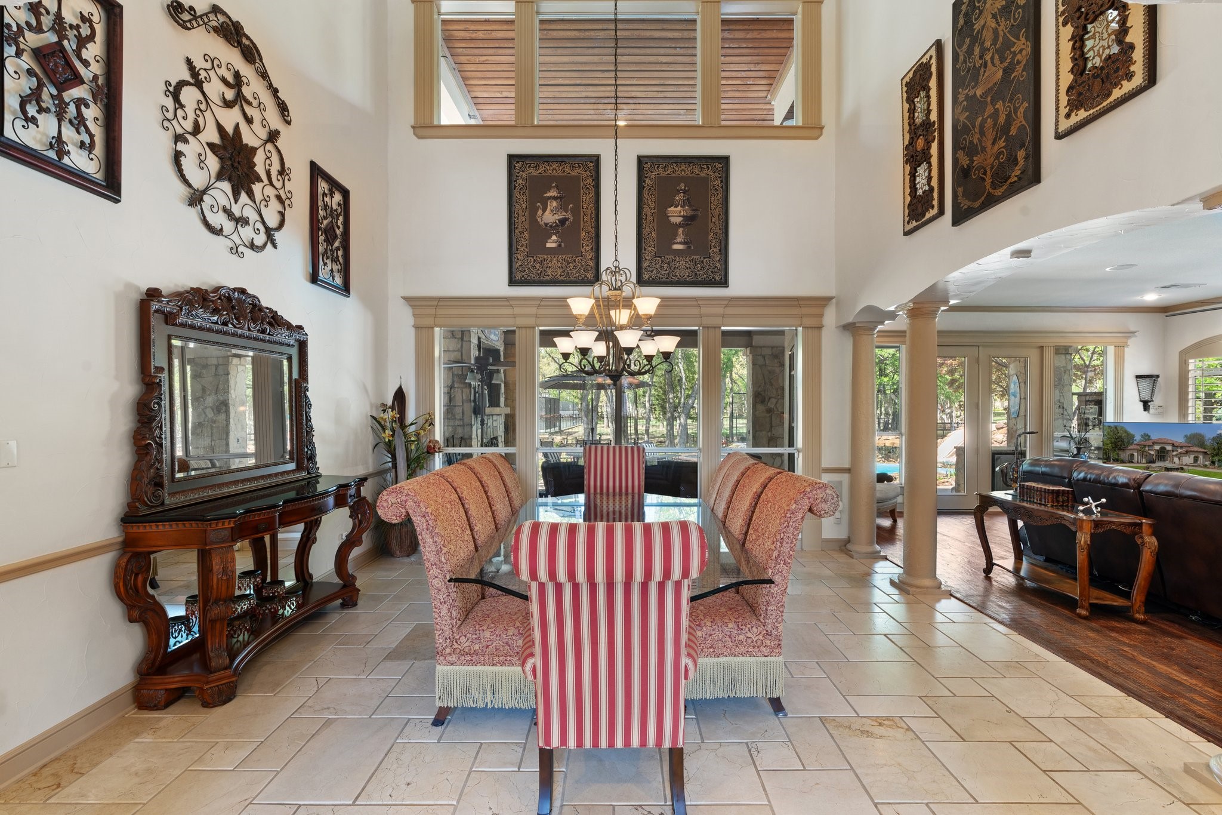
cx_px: 611
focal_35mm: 16
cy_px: 408
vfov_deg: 73.7
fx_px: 543
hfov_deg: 96.7
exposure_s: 2
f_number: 9
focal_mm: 16
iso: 200
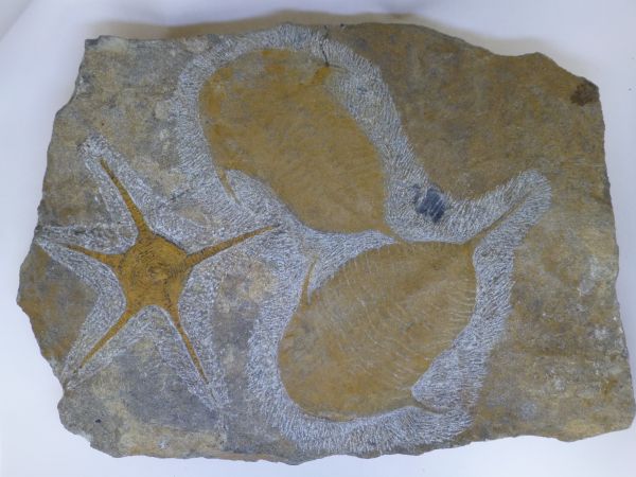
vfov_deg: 46.8
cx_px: 318
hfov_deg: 60.0
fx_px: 551
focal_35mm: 30
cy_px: 238
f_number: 3.6
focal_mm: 5.4
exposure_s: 1/60
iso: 125
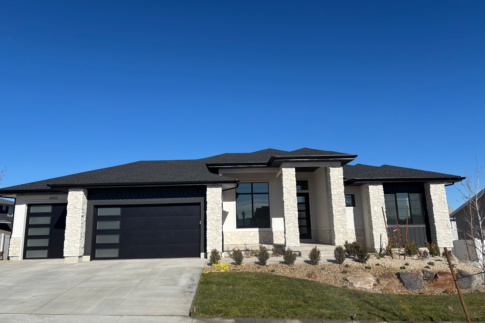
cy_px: 144
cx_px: 242
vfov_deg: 46.3
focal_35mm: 28
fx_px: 377
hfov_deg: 65.5
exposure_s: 1/4630
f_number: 1.6
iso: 50
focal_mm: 5.96
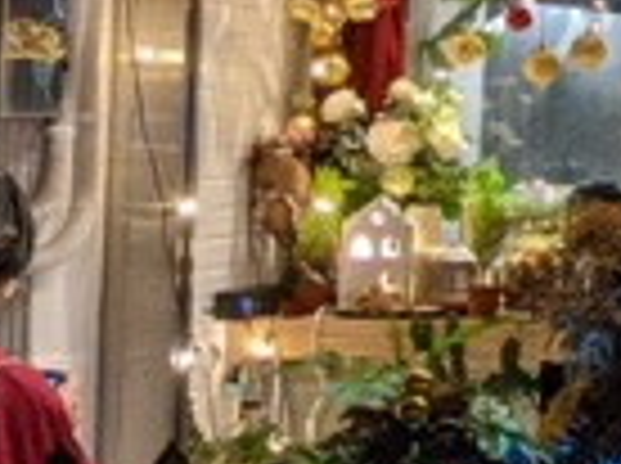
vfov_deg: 9.3
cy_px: -68
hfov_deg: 10.7
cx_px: 1512
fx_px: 2812
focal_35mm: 157
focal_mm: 4.38
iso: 71
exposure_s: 1/60
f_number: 1.73
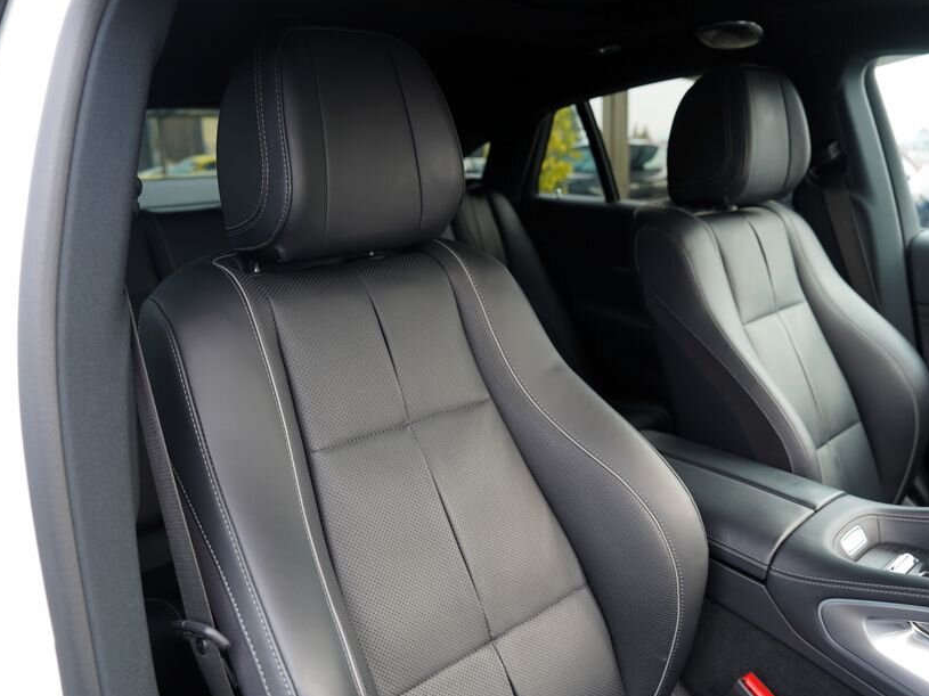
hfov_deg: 61.4
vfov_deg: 48.2
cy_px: 364
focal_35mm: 29
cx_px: 530
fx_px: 778
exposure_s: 1/60
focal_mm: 24
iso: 100
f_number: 4
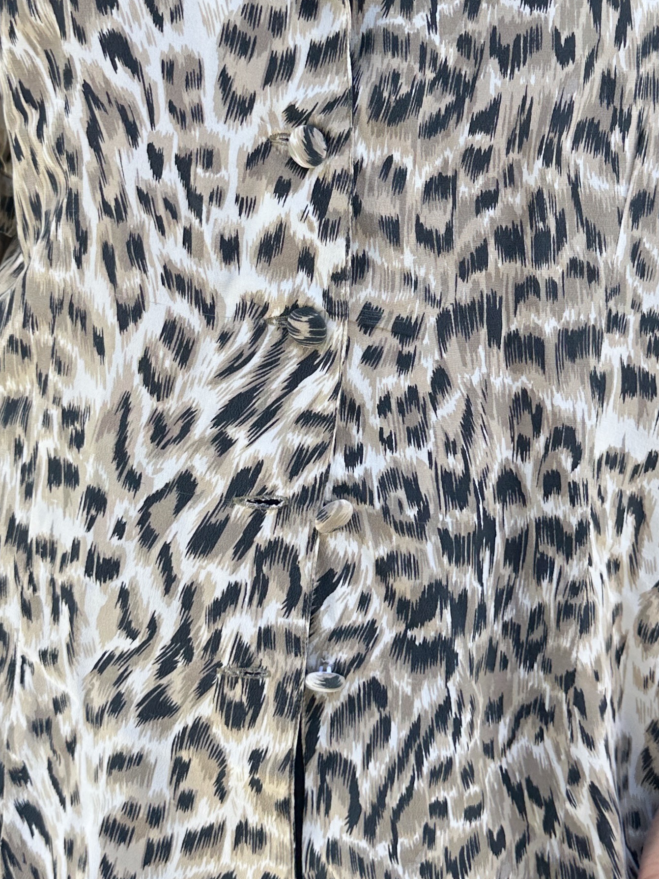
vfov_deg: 36.0
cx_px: 365
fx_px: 1320
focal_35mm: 52
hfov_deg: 28.0
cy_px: 226
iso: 64
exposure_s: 1/234
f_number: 1.78
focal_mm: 6.86
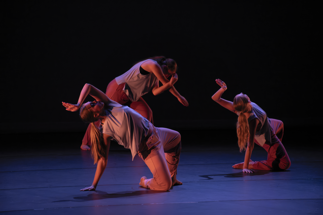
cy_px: 108
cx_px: 162
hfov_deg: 9.7
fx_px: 1902
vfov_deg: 6.5
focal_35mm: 212
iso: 5000
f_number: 4.4
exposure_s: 1/320
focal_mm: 141.3
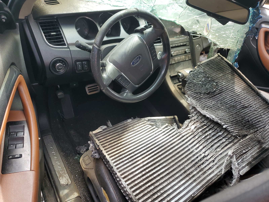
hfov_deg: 67.3
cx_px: 134
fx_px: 202
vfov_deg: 53.1
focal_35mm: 26
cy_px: 101
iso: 50
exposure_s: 1/278
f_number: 1.5
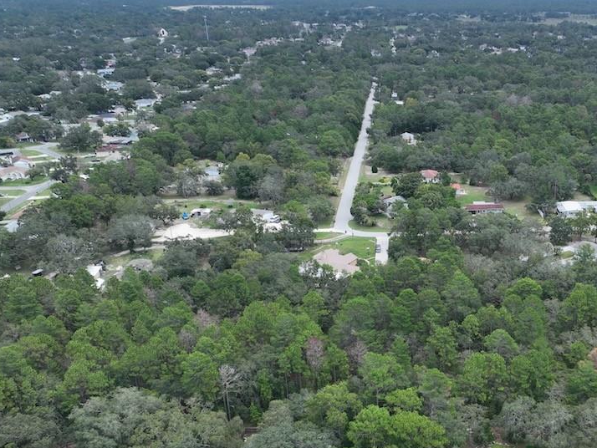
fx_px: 742
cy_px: 333
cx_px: 477
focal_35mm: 43
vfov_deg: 33.0
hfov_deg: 41.9
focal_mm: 12.29
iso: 100
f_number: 2.8
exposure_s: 1/1250
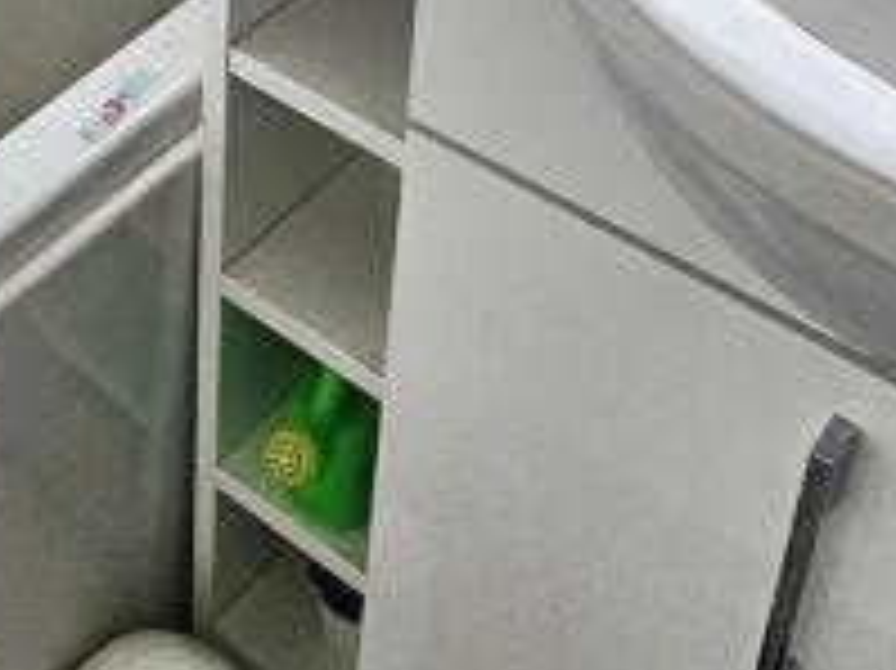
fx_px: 1733
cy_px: 202
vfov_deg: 21.8
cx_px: -68
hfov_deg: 26.8
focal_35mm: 67
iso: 40
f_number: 2.2
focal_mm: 1.7
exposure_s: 1/50
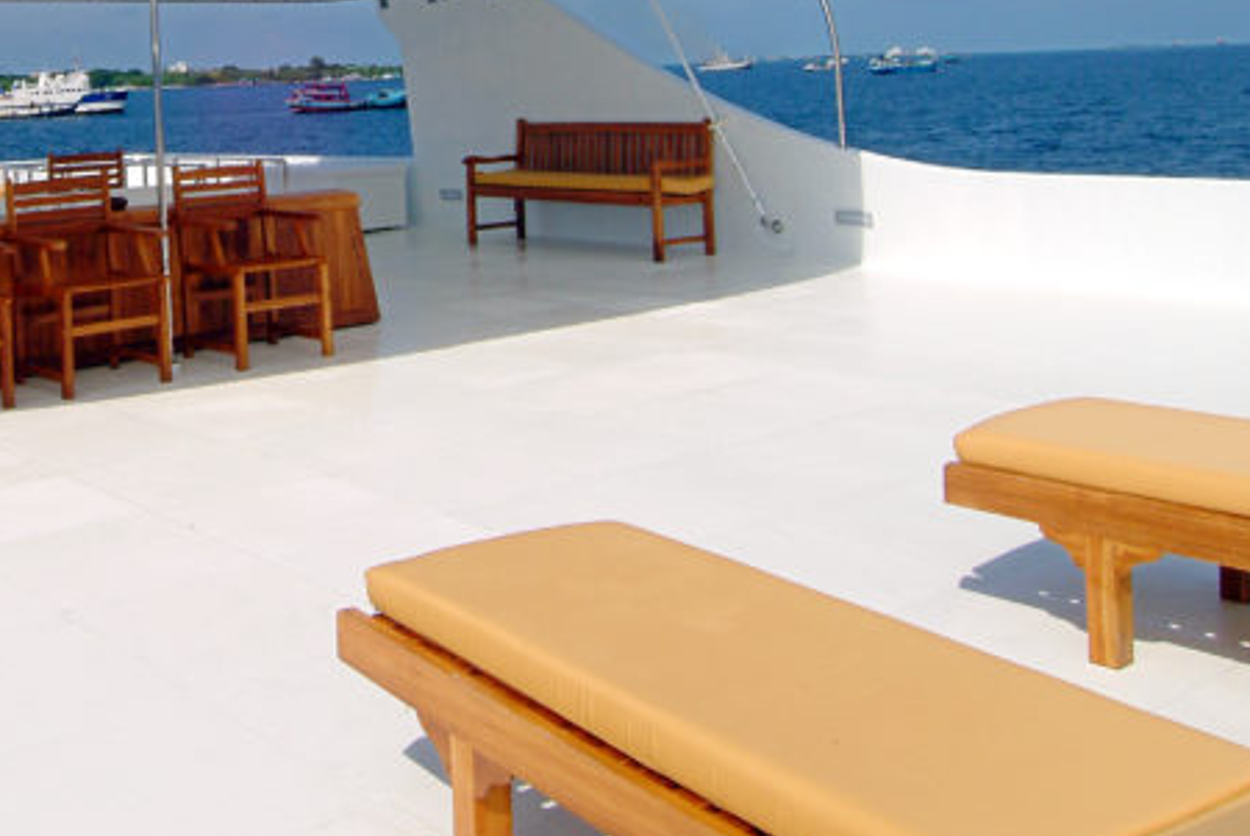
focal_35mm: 41
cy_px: 74
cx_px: 239
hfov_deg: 44.9
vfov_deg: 31.1
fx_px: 1425
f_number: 22
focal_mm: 12
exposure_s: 1/125
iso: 160
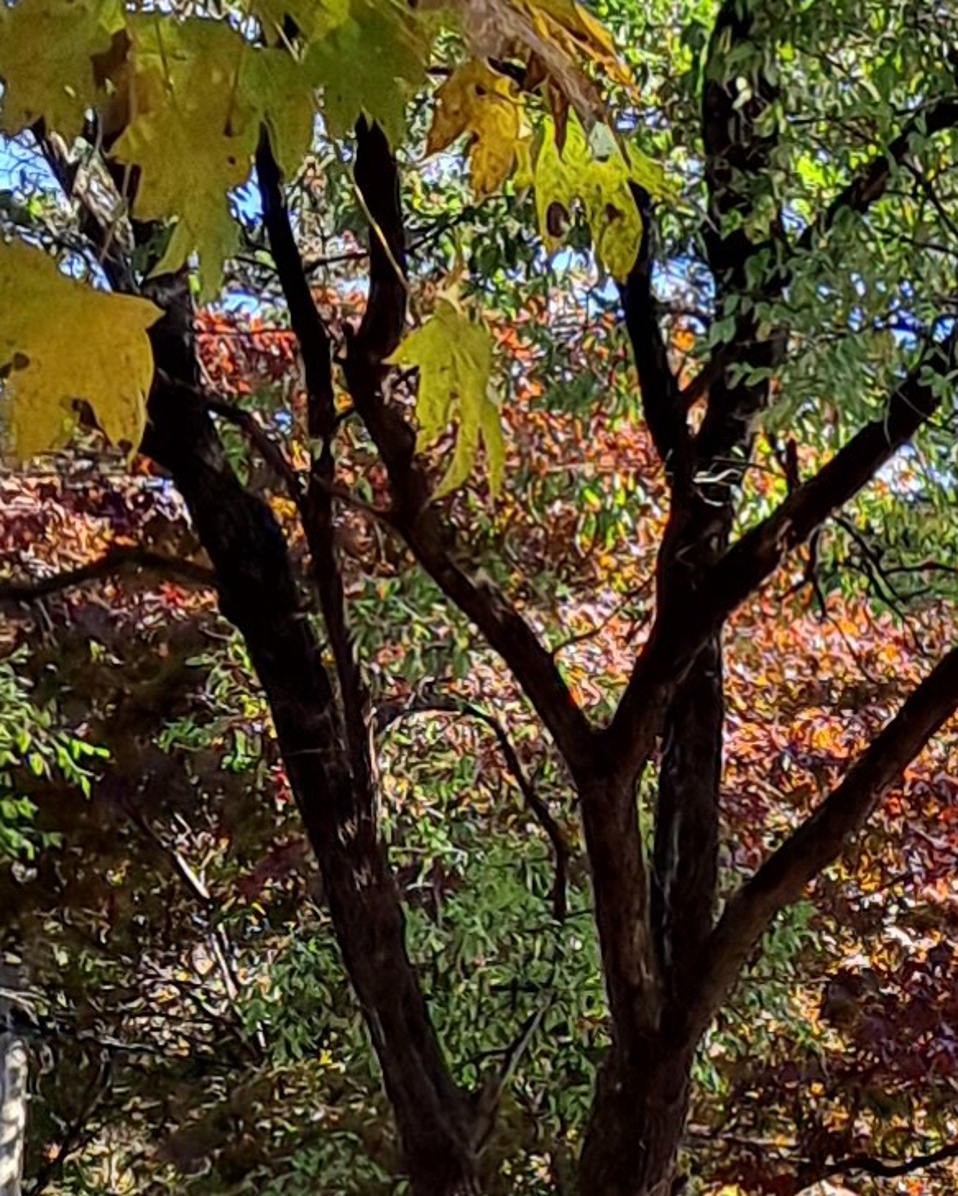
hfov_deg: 10.8
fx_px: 4746
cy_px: 1249
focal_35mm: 134
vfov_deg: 14.1
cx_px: 1717
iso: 32
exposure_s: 1/706
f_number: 2
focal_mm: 4.6
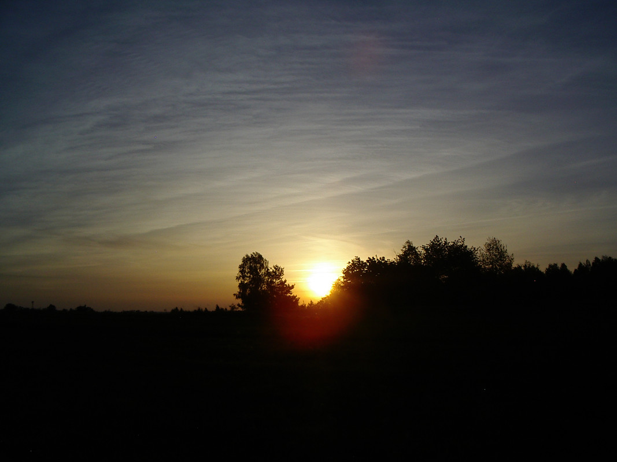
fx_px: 677
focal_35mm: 38
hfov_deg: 49.0
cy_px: 231
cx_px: 308
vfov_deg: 37.7
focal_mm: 5.8
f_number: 4.8
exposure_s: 1/1000
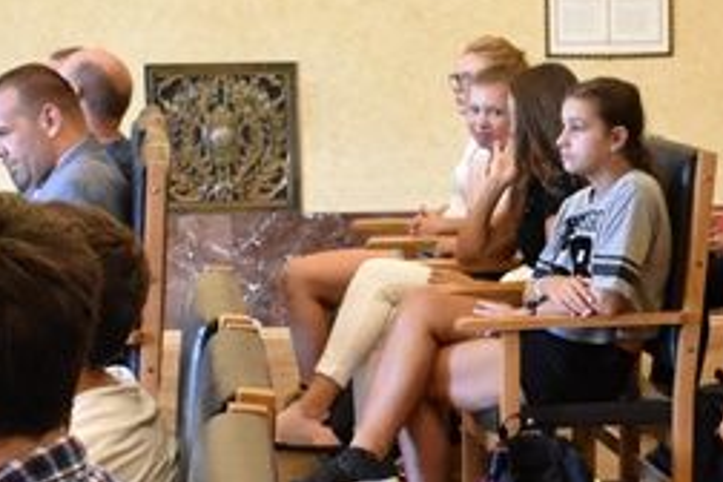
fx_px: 2571
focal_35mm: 128
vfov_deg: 10.6
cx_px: 749
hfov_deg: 15.7
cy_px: 458
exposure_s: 1/30
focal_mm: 21
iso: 4000
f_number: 8
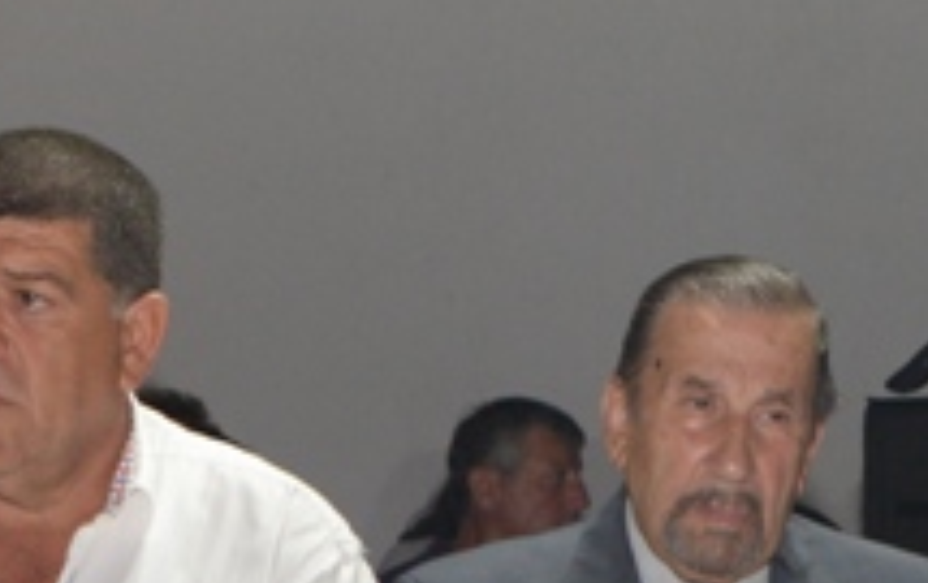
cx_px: 626
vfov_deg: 6.7
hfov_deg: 10.9
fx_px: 4837
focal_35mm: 191
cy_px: 1134
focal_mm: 42
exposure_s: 1/60
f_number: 7.1
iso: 1000
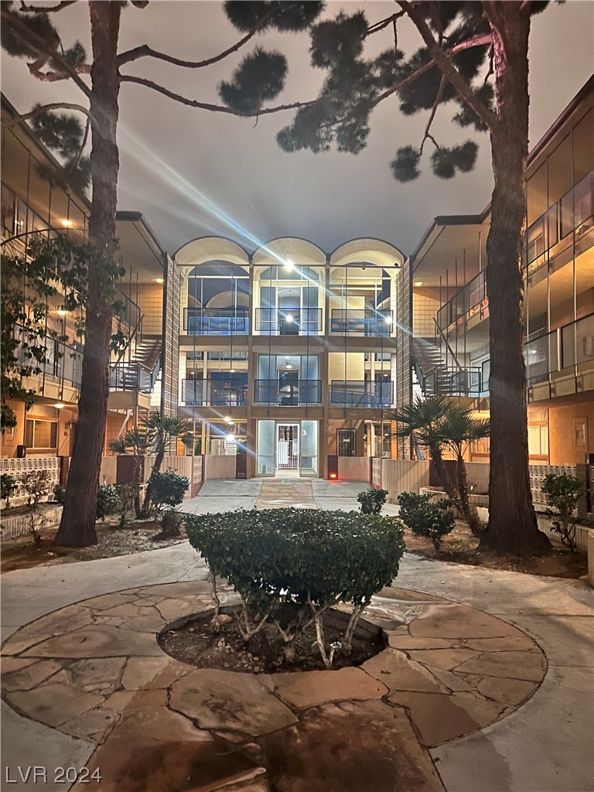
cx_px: 297
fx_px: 595
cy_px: 396
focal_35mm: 26
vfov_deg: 67.3
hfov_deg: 53.1
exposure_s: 1/15
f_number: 1.5
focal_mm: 5.7
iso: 1250
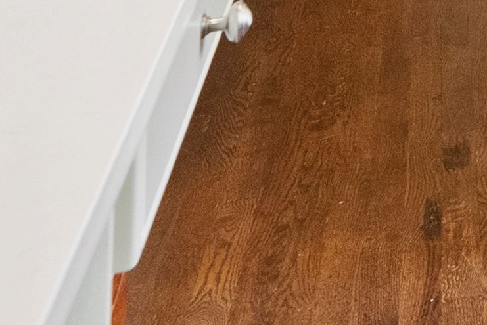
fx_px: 1394
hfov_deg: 14.4
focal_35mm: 103
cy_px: -556
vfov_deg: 10.6
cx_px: 1115
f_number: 8
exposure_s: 1/10
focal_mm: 18
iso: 800
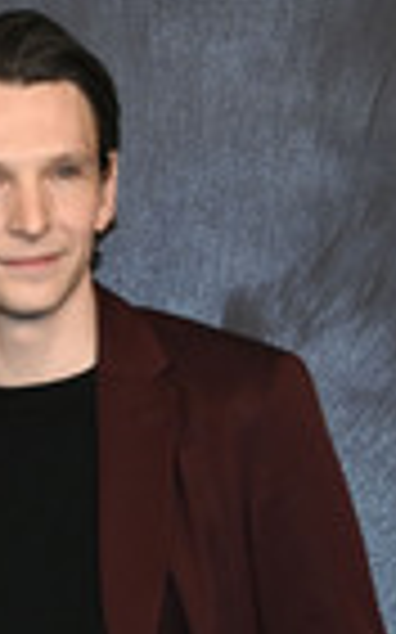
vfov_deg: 11.0
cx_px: -308
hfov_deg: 6.8
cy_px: 598
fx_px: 3267
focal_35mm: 189
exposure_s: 1/250
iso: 1600
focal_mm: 58
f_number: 6.3
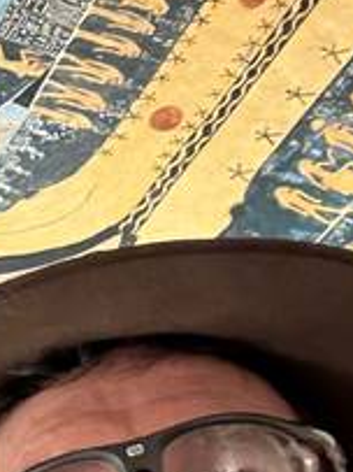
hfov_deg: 13.2
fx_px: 1484
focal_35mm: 109
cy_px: 360
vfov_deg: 17.9
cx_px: -86
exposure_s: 1/28
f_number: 1.9
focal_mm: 2.69
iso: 640
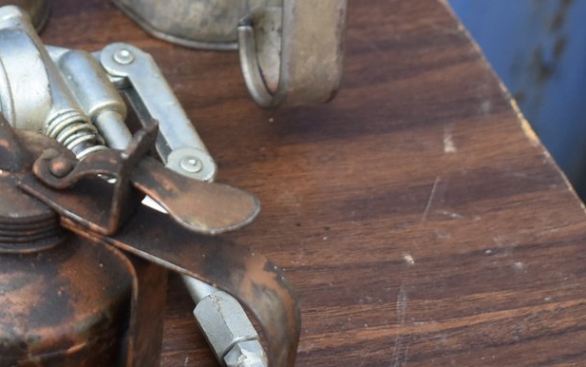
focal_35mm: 147
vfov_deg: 8.9
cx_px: 5
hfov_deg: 14.0
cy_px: 104
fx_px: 2355
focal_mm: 35
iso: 400
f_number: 5
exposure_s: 1/250
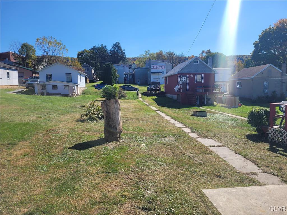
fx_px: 216
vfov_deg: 53.1
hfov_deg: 67.3
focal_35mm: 26
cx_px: 144
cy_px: 108
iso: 40
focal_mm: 5.4
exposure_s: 1/2686
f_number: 1.8
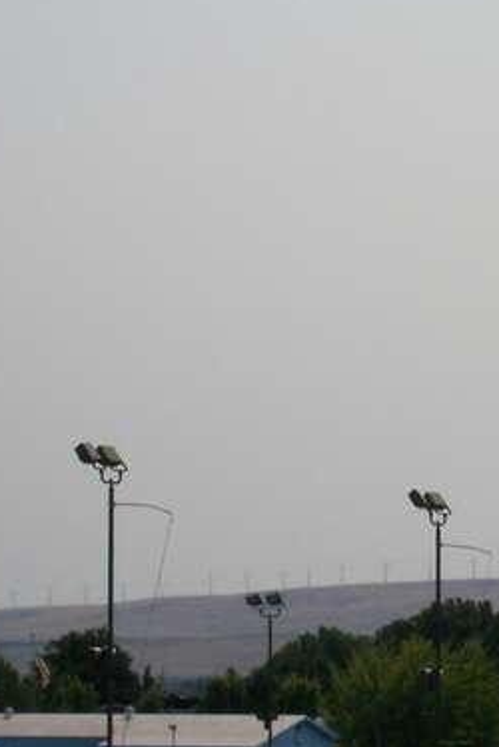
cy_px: 507
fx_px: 4980
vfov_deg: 8.6
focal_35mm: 240
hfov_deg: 5.7
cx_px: 547
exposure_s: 1/640
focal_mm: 18
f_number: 8.5
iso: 80
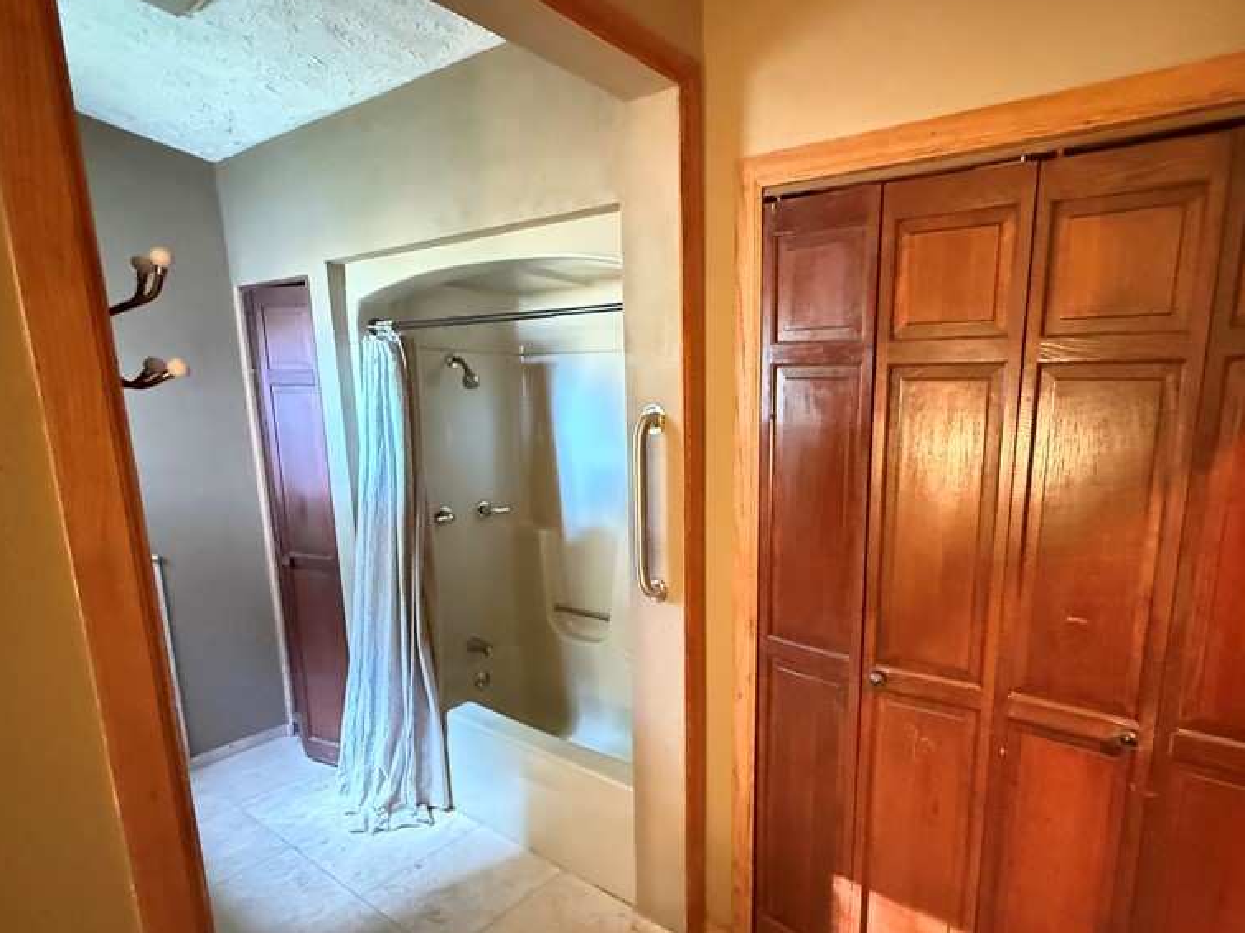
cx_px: 757
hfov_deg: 83.5
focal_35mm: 19
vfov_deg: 68.4
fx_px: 683
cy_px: 527
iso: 2500
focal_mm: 2.22
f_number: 2.2
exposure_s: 1/30
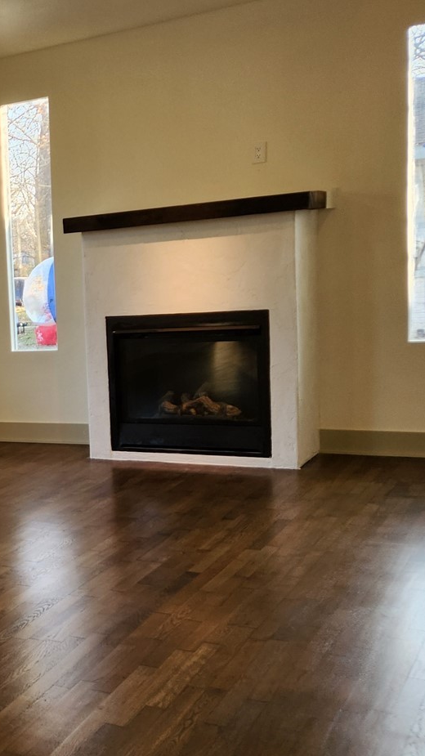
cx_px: -256
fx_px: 1042
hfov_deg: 19.4
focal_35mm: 52
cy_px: 391
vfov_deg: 39.9
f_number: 1.8
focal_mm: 5.4
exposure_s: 1/180
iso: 64
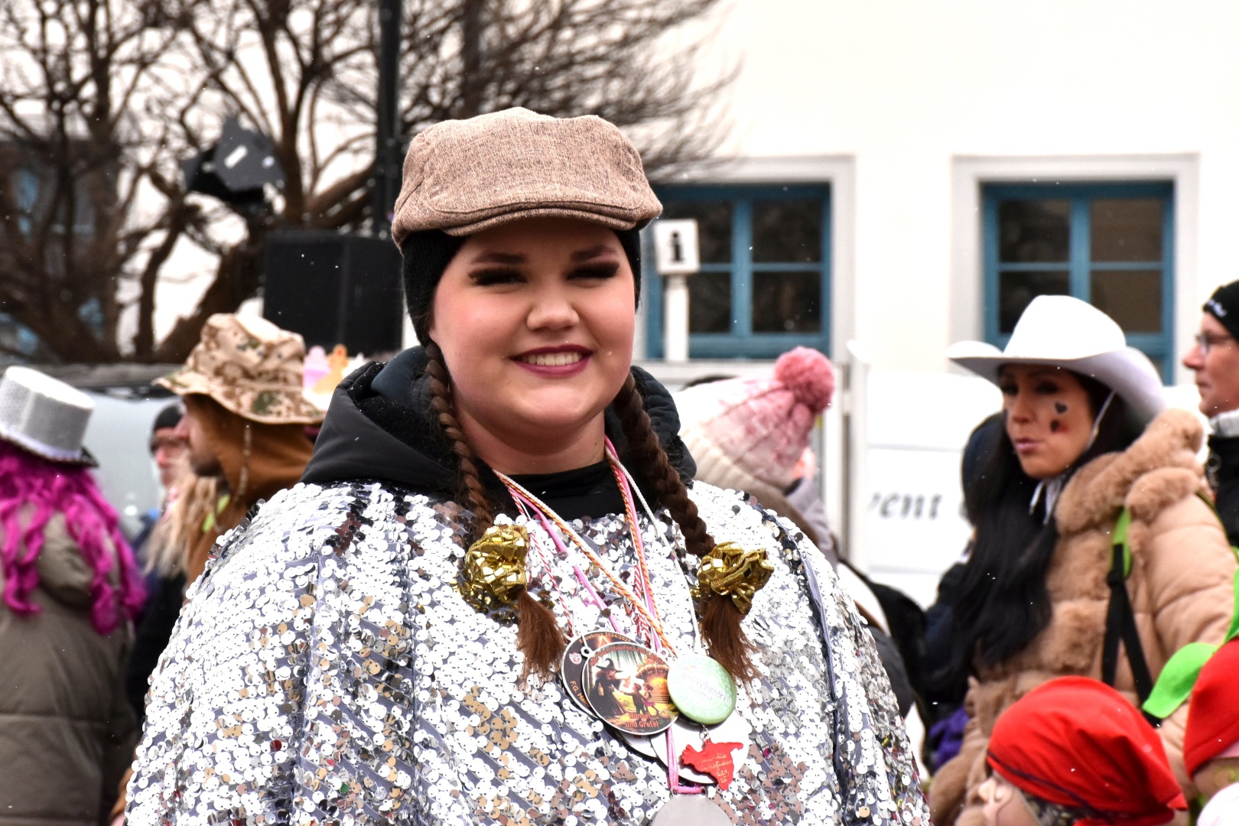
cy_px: 413
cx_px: 620
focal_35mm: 112
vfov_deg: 12.2
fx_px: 3872
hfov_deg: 18.2
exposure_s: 1/1000
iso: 1000
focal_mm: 75
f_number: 8
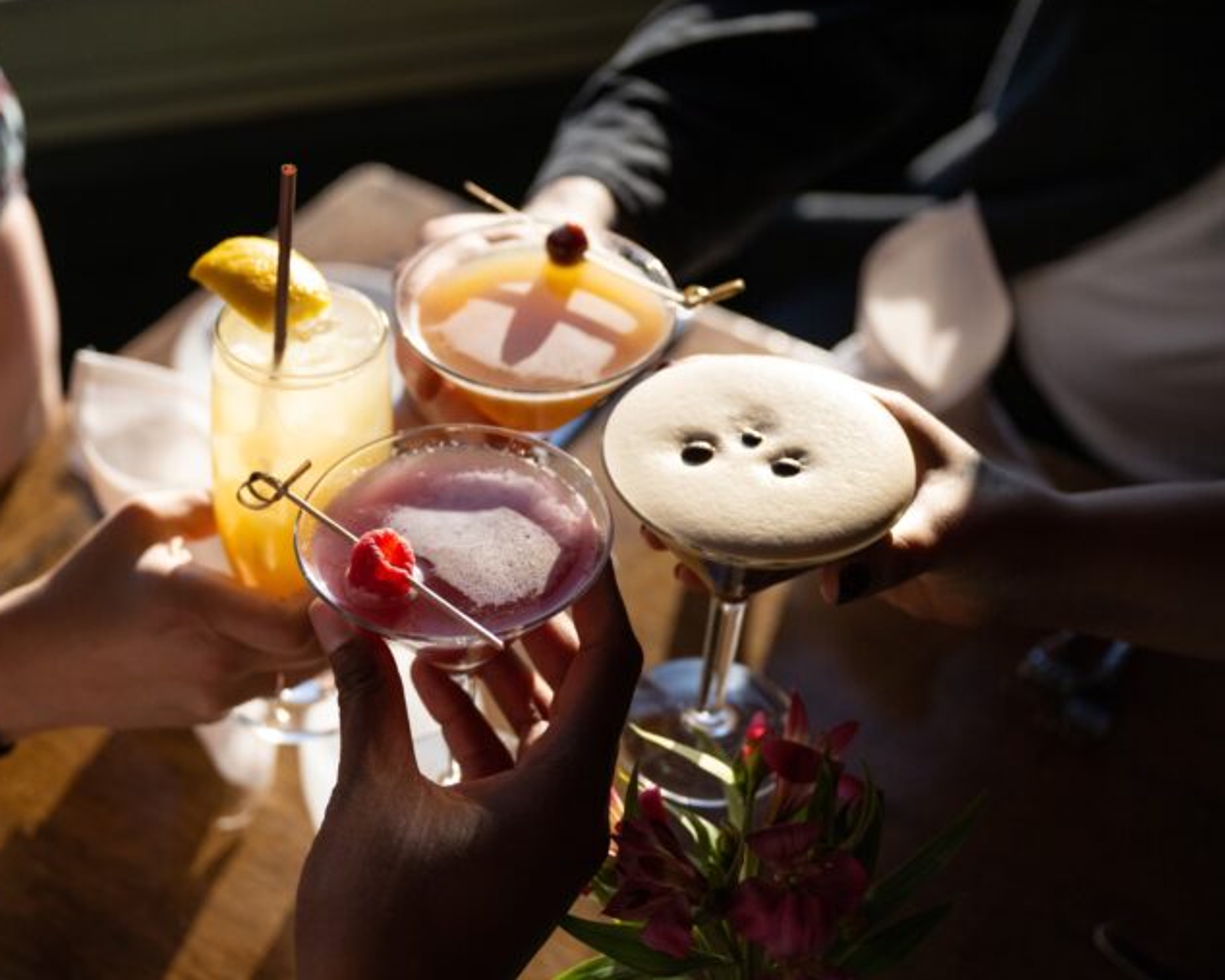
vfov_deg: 26.2
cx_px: 560
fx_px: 2102
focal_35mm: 58
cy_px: 487
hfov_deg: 32.5
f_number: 3.2
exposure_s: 1/12800
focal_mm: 51
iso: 1600
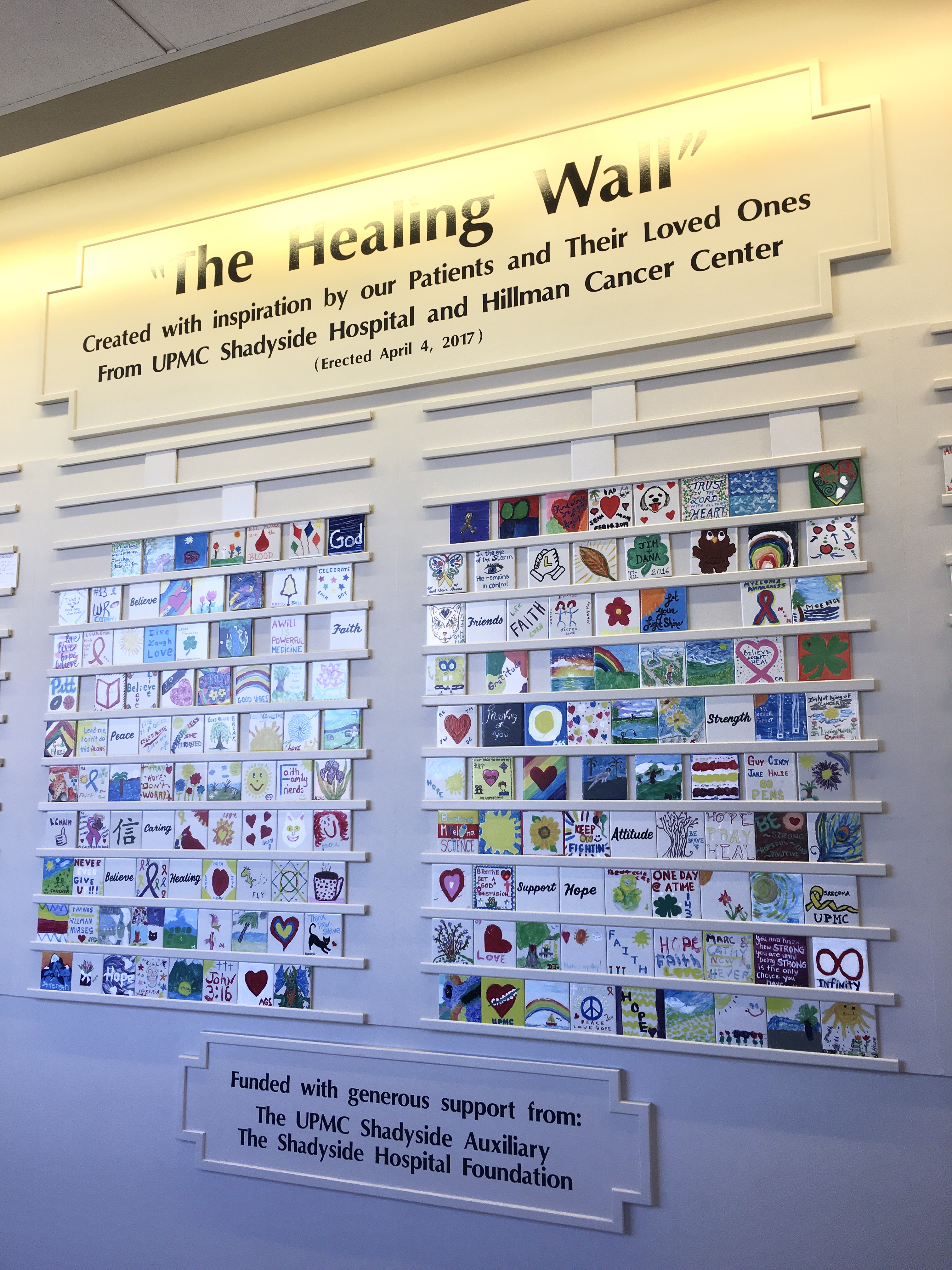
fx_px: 1063
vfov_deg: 61.7
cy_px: 635
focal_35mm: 29
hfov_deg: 48.2
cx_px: 476
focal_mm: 4.15
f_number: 2.2
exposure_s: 1/60
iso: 25
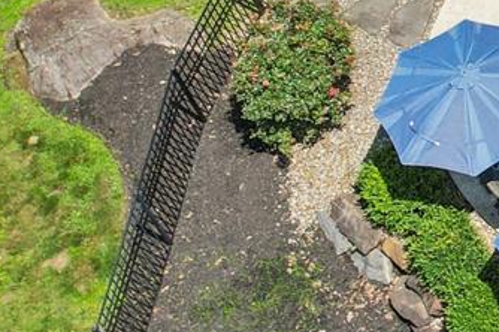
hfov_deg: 12.7
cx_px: 1085
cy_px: -276
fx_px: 1869
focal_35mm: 135
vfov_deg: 9.6
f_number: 2.8
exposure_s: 1/1250
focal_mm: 8.38
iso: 100
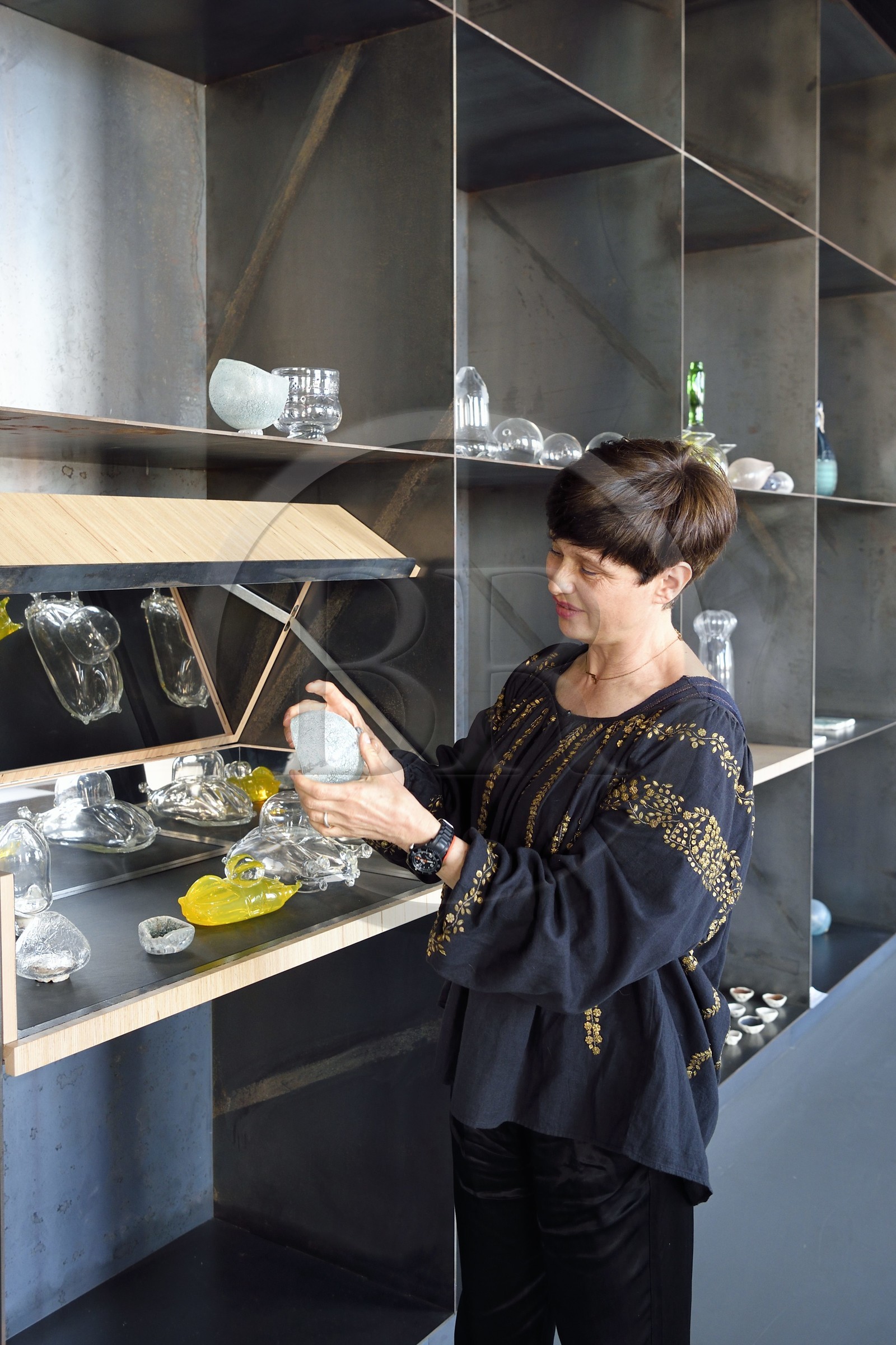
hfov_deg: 41.1
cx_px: 448
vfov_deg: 58.7
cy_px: 672
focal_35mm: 32
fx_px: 1195
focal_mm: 32
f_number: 6.3
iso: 800
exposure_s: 1/25
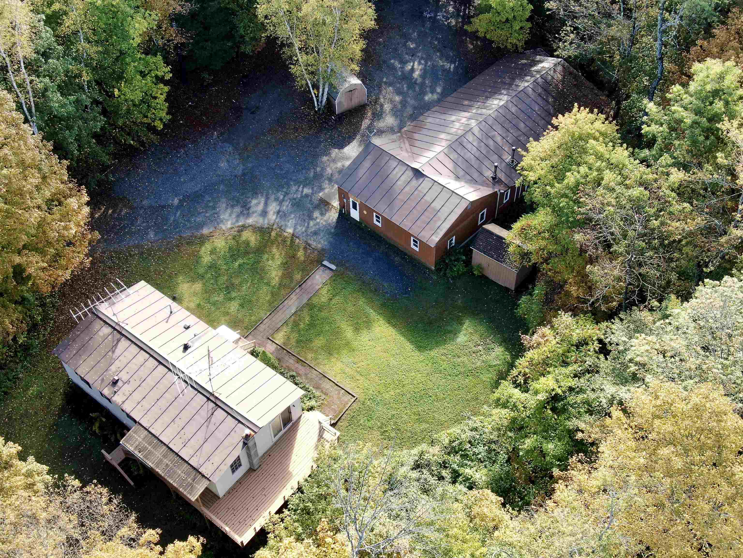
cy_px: 279
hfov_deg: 47.9
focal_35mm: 39
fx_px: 837
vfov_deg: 36.8
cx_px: 372
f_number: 3.4
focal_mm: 6.63
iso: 100
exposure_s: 1/80
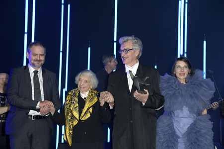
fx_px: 510
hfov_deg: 24.8
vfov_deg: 16.6
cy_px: 74
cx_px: 112
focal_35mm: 82
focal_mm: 82
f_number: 5.6
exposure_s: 1/250
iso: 800
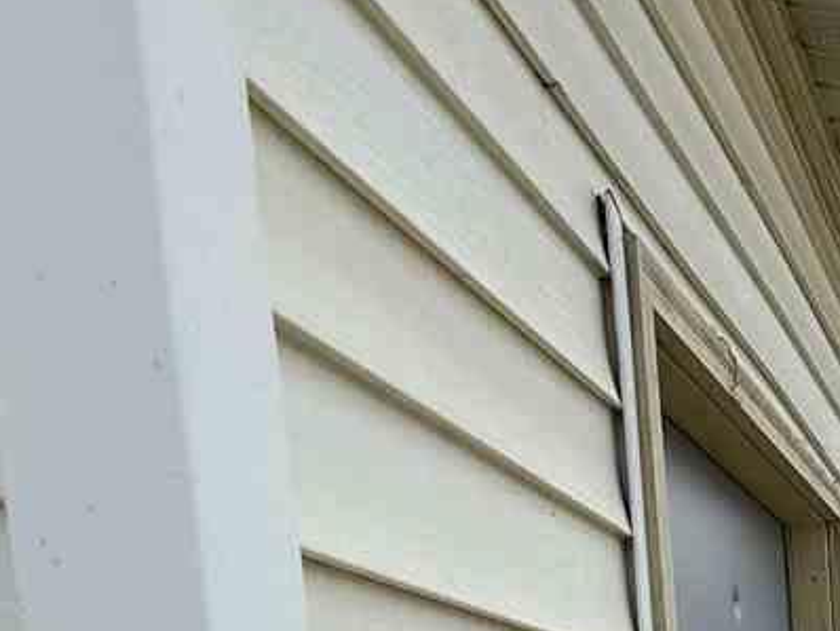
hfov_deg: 26.8
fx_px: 1093
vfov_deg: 25.2
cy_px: 922
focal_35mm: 45
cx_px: 1315
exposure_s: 1/1901
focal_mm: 2.22
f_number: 2.2
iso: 64
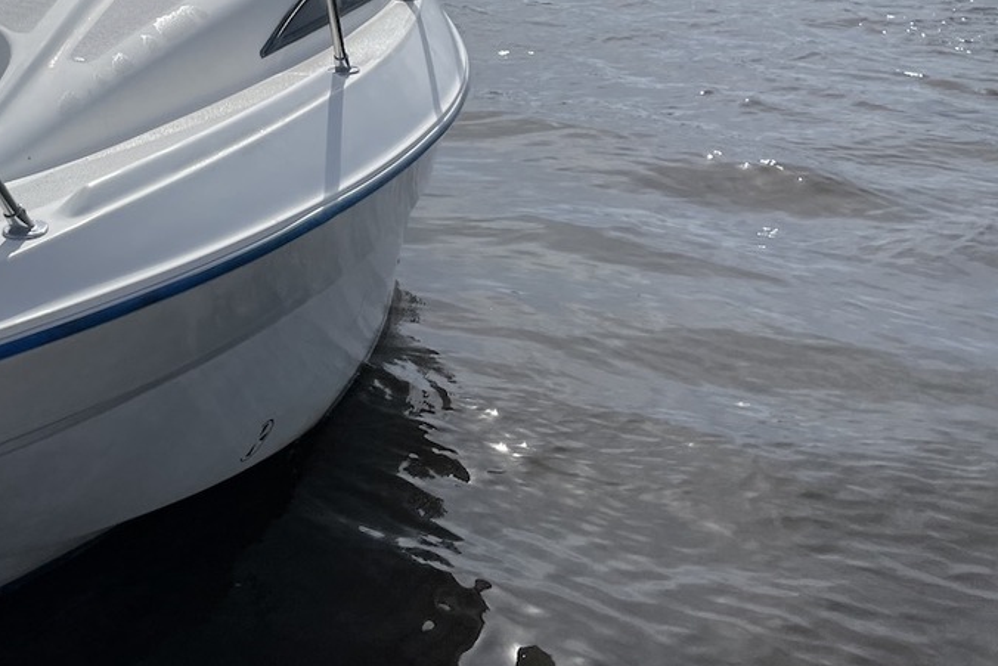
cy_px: 68
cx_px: 136
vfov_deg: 27.1
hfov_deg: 38.8
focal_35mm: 48
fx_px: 1331
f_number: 1.6
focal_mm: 4.2
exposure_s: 1/9804
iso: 32
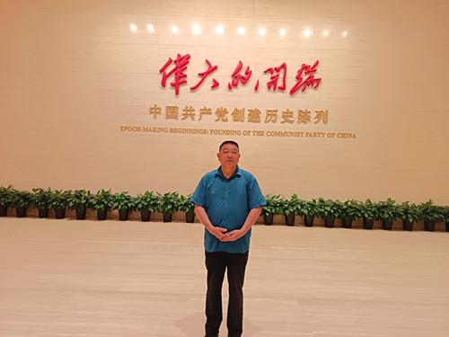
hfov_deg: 71.6
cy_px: 168
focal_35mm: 24
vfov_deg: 56.8
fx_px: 311
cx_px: 224
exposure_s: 1/50
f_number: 1.75
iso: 600
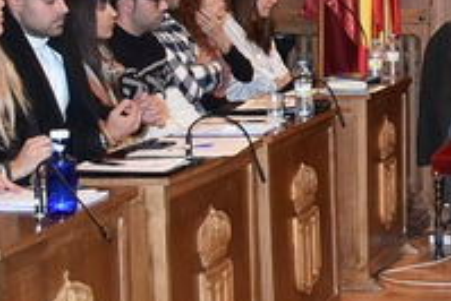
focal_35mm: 122
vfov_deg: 11.2
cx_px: 746
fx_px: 1529
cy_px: 20
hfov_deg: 15.1
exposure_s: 1/60
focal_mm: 18
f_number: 3.5
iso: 1000
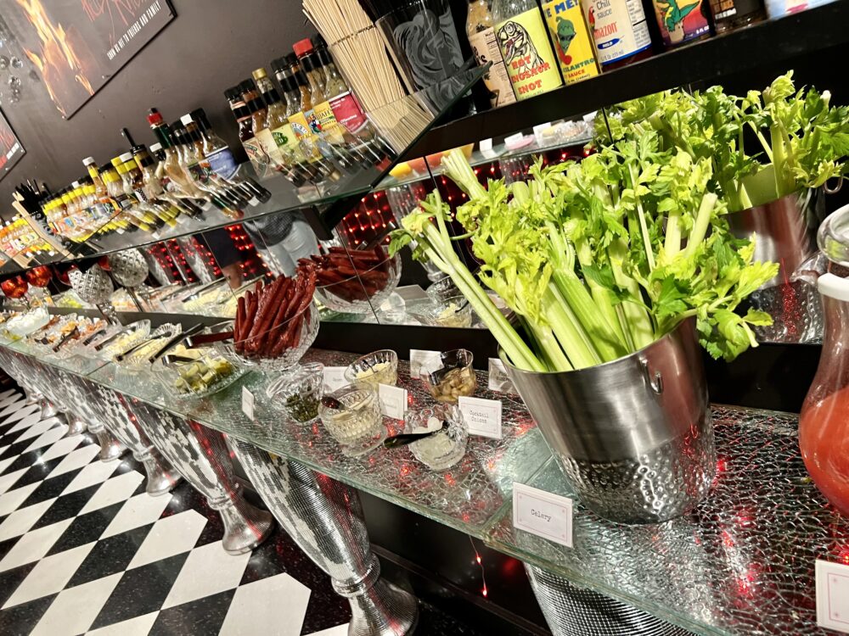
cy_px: 318
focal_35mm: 26
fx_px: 638
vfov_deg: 53.1
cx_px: 424
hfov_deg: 67.3
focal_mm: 5.7
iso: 160
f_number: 1.5
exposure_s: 1/60
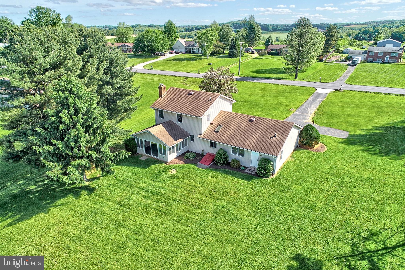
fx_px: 270
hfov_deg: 73.7
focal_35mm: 24
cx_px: 202
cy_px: 135
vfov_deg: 53.1
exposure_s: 1/500
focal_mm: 8.8
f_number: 5.6
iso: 100
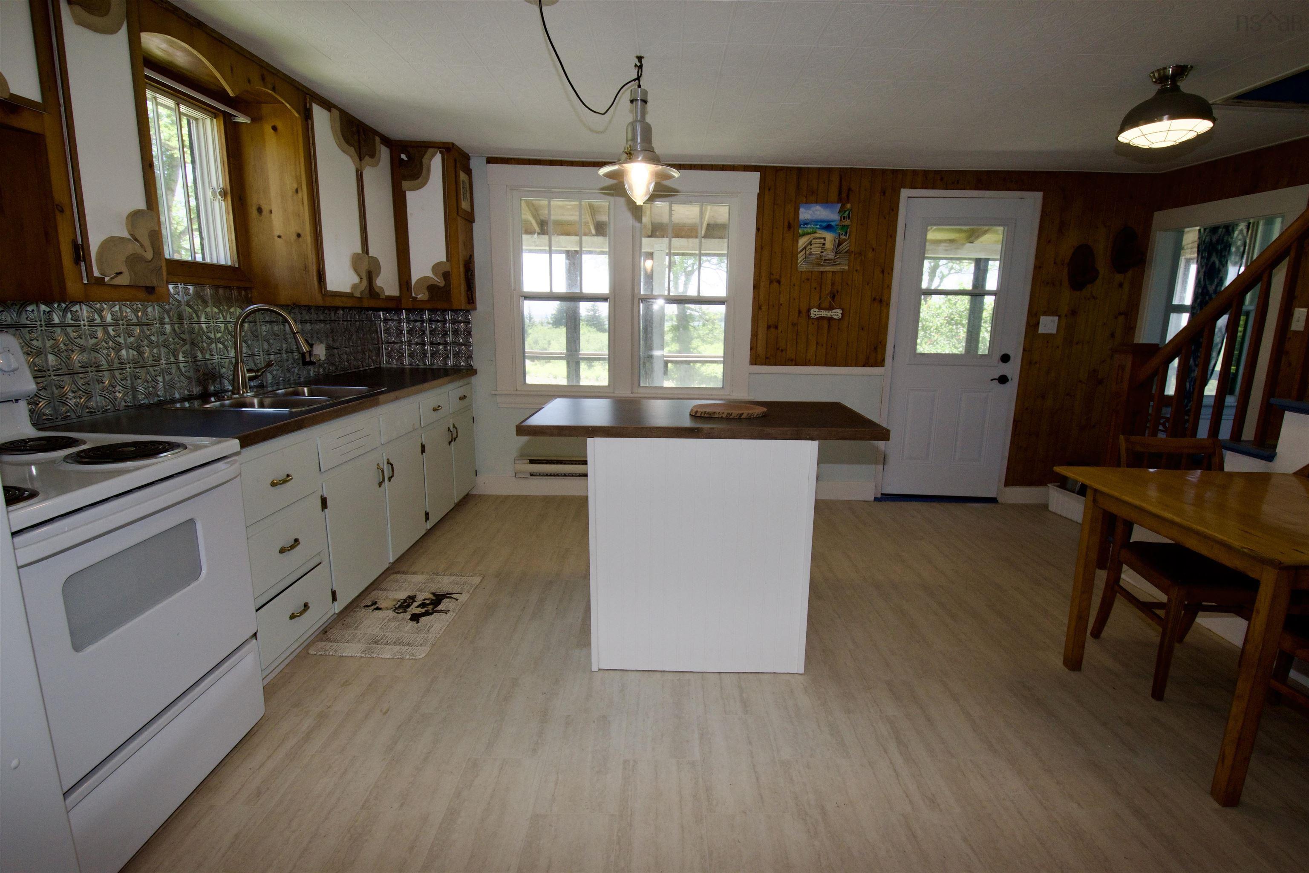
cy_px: 436
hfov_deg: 95.0
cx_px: 654
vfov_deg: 72.1
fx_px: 600
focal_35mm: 16
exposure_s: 1/160
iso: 500
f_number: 7.1
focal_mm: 11
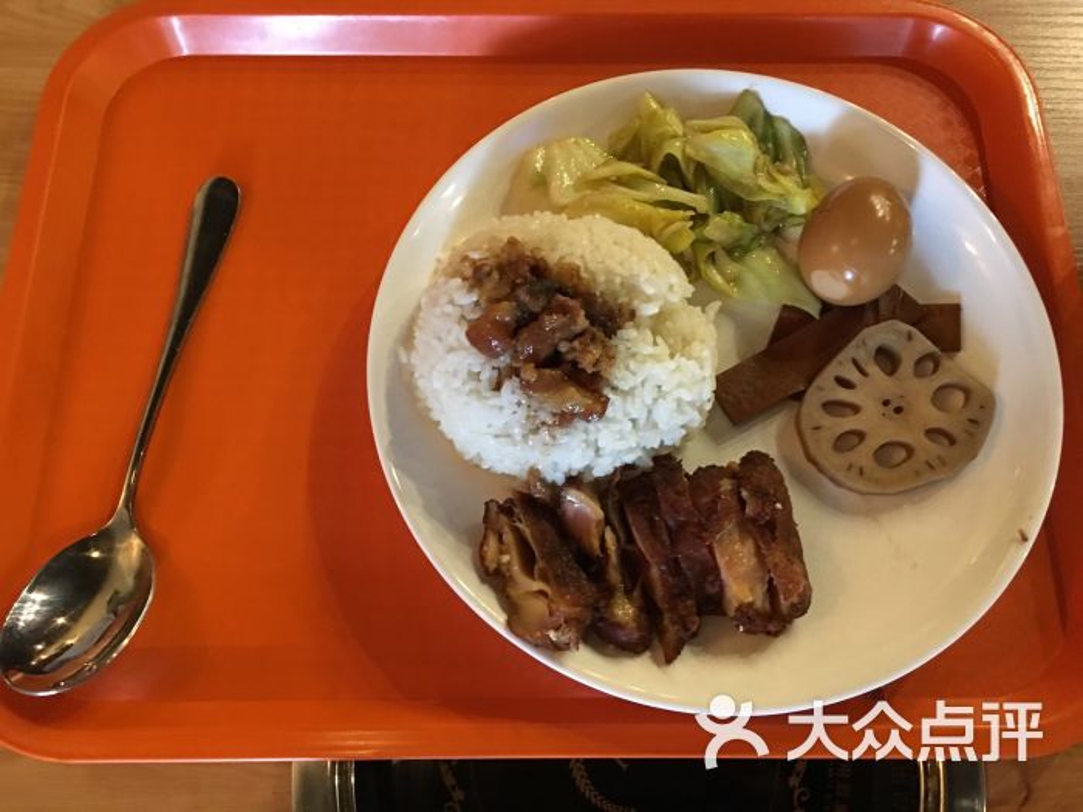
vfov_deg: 48.2
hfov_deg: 61.7
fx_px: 907
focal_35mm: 29
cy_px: 406
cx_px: 542
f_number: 2.2
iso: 160
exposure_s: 1/8
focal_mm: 4.15
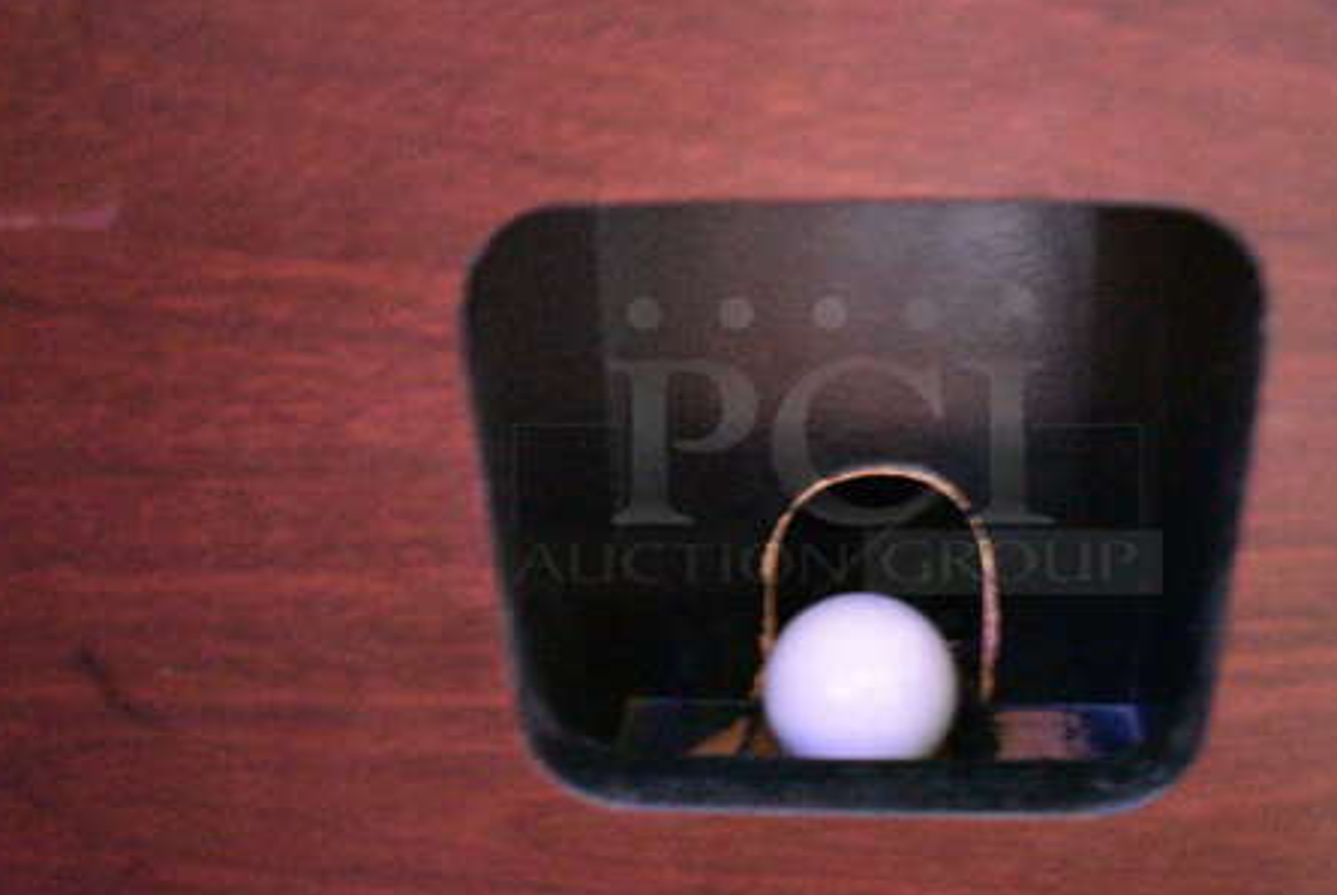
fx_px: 1376
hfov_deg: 51.3
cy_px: 435
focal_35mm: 37
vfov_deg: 36.0
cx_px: 829
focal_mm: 18
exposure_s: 1/10
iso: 12800
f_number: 3.5
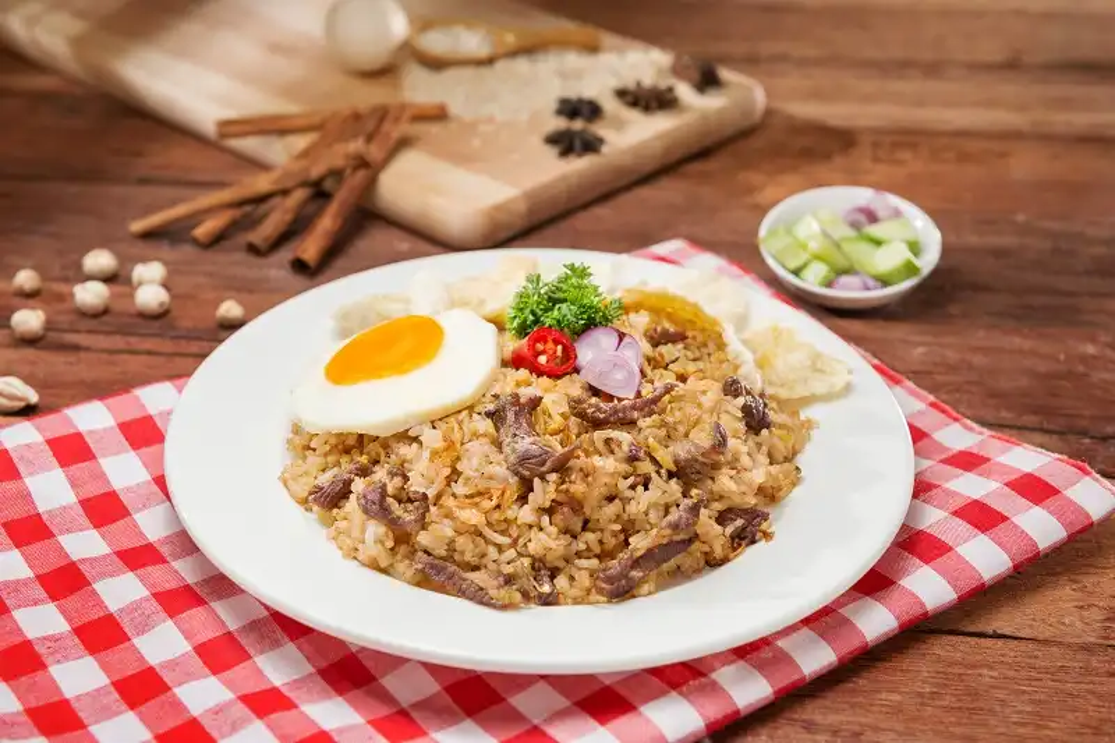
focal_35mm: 56
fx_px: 1734
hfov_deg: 35.6
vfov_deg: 24.2
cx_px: 558
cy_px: 372
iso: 250
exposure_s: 1/160
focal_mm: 56
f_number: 6.3
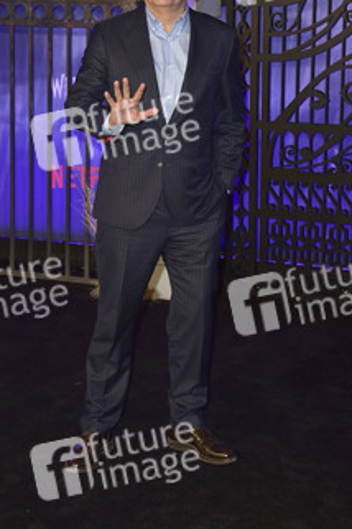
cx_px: 164
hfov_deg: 16.9
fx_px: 1188
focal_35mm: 81
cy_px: 214
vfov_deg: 25.0
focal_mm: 65
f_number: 6.3
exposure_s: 1/250
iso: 800
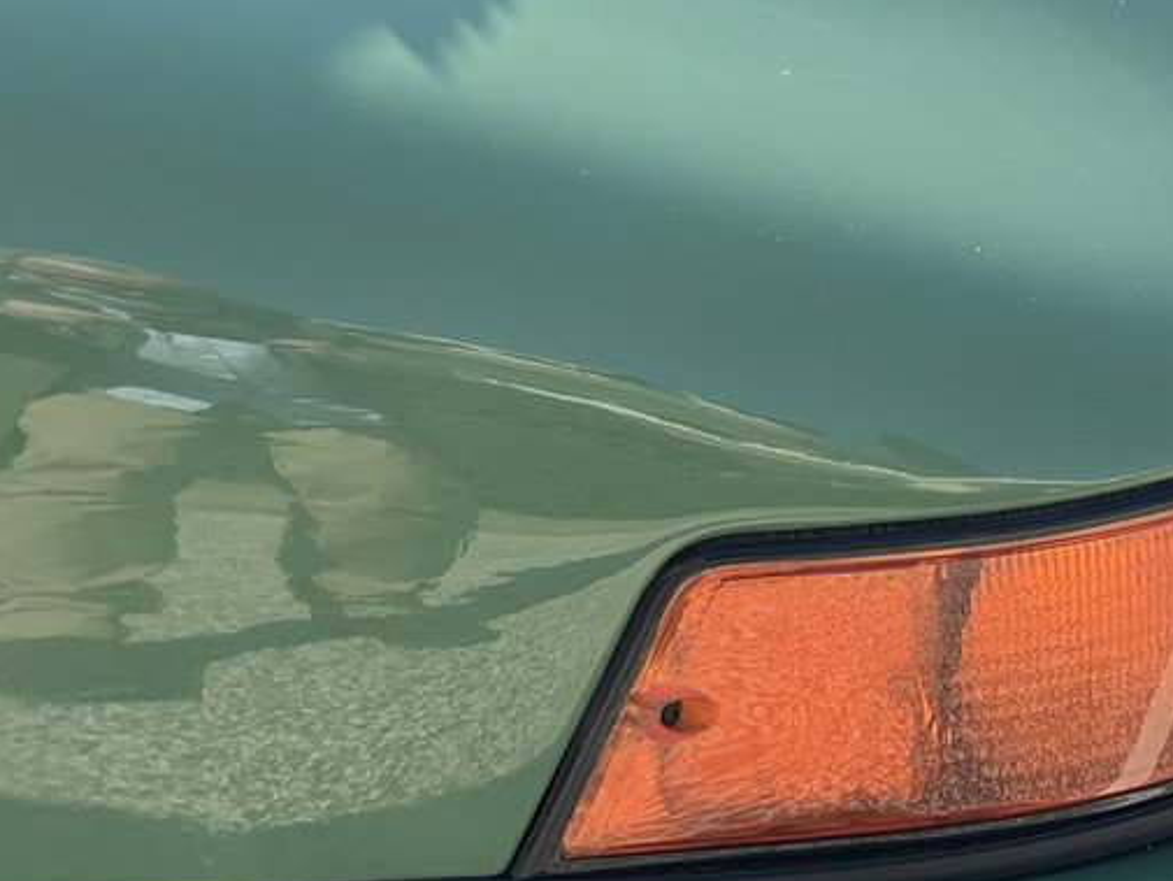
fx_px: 5287
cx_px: 813
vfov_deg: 9.5
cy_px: 279
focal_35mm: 156
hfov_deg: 12.6
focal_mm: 9
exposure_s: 1/212
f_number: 2.8
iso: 25
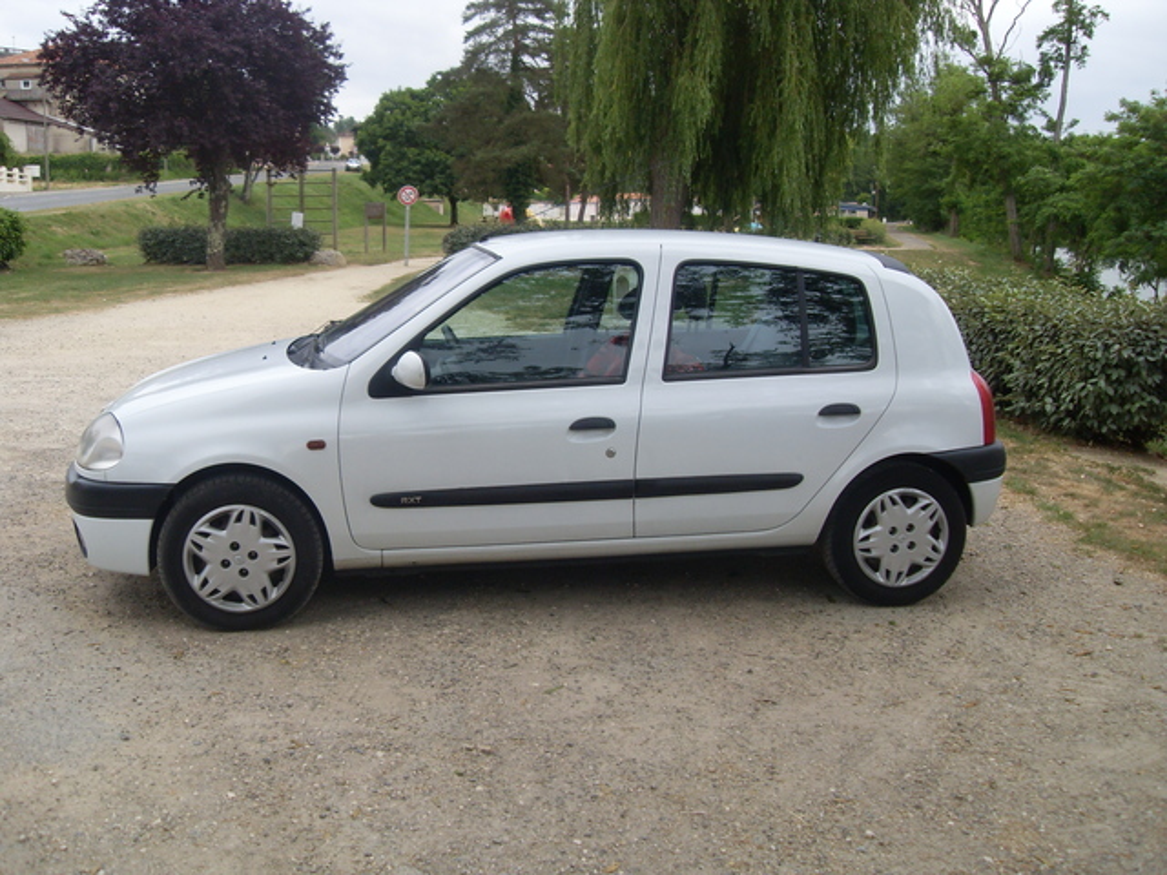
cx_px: 584
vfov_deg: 38.7
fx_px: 1247
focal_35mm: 37
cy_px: 438
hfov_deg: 50.1
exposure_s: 1/60
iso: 80
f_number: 7
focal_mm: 6.3
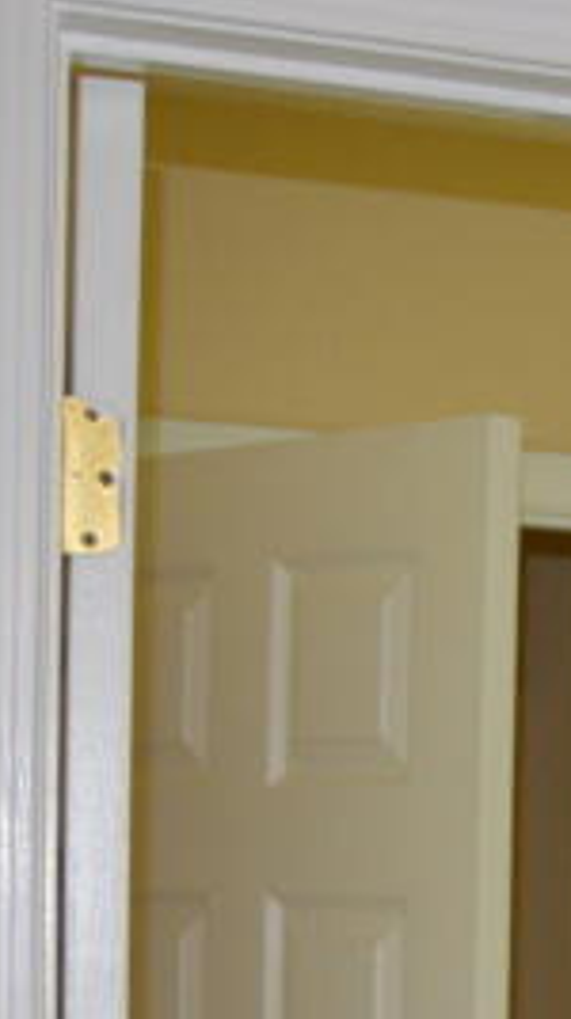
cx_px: 1357
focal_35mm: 122
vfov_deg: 16.3
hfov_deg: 9.0
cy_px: 1456
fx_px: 3296
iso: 400
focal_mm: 18
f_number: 4
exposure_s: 1/60
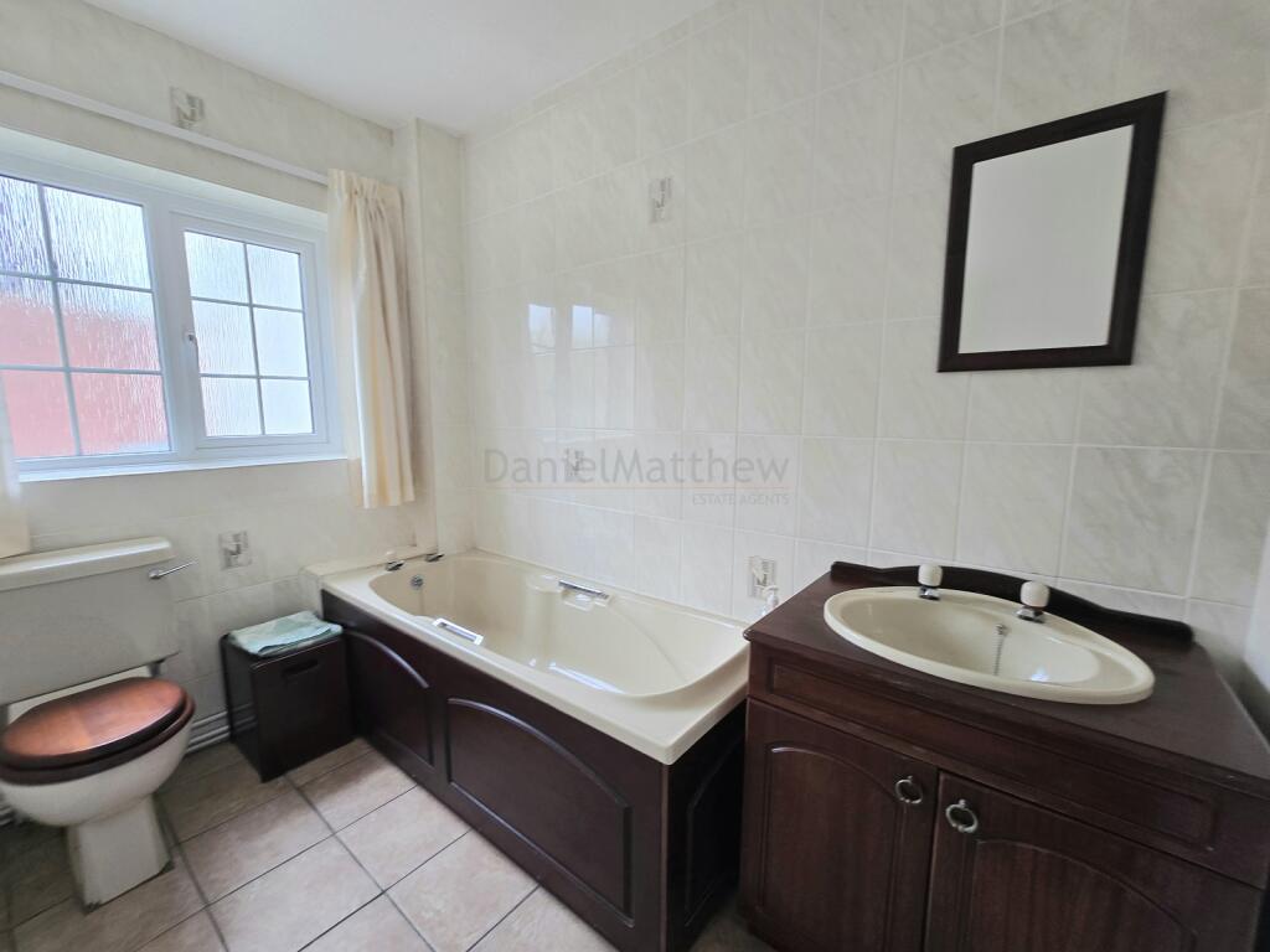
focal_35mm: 13
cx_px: 635
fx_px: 477
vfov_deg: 89.9
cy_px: 476
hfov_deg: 106.2
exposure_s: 1/50
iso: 50
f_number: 2.2
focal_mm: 2.2
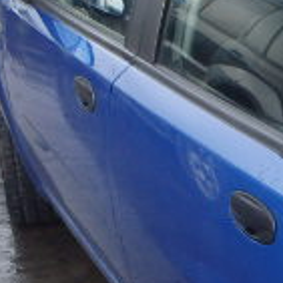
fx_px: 1036
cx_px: 492
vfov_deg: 15.3
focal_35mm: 112
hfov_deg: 14.0
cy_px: 277
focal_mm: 5
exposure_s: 1/125
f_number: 3.9
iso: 125
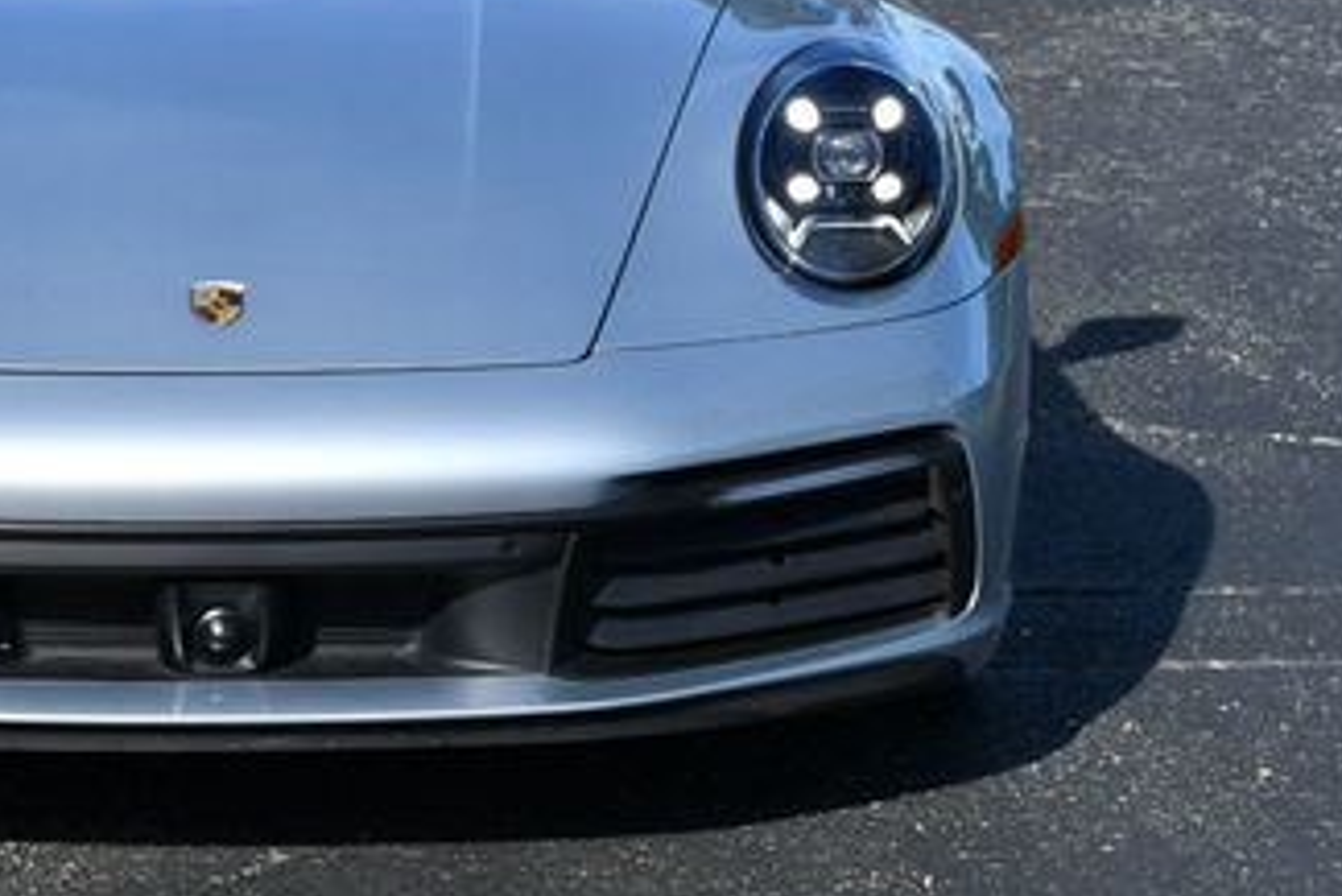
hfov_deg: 15.2
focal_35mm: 134
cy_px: 169
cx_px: 190
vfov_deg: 10.2
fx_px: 4997
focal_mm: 34
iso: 110
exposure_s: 1/250
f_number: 8
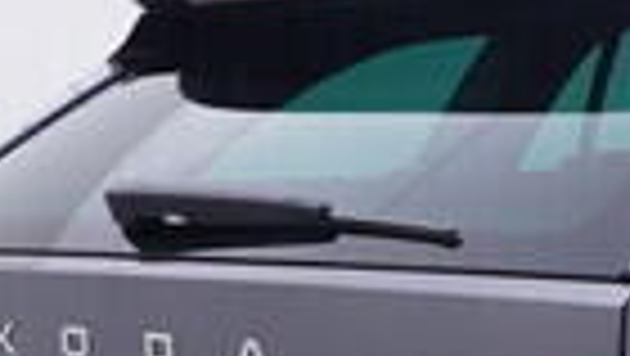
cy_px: 451
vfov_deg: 7.0
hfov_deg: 11.5
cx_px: 1148
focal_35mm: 173
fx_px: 2890
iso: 200
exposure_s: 1/80
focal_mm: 15
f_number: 5
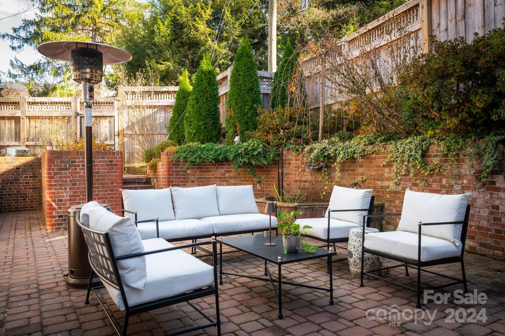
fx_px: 350
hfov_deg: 71.6
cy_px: 168
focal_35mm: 25
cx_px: 252
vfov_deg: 51.2
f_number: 8
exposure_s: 1/40
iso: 200
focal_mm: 25
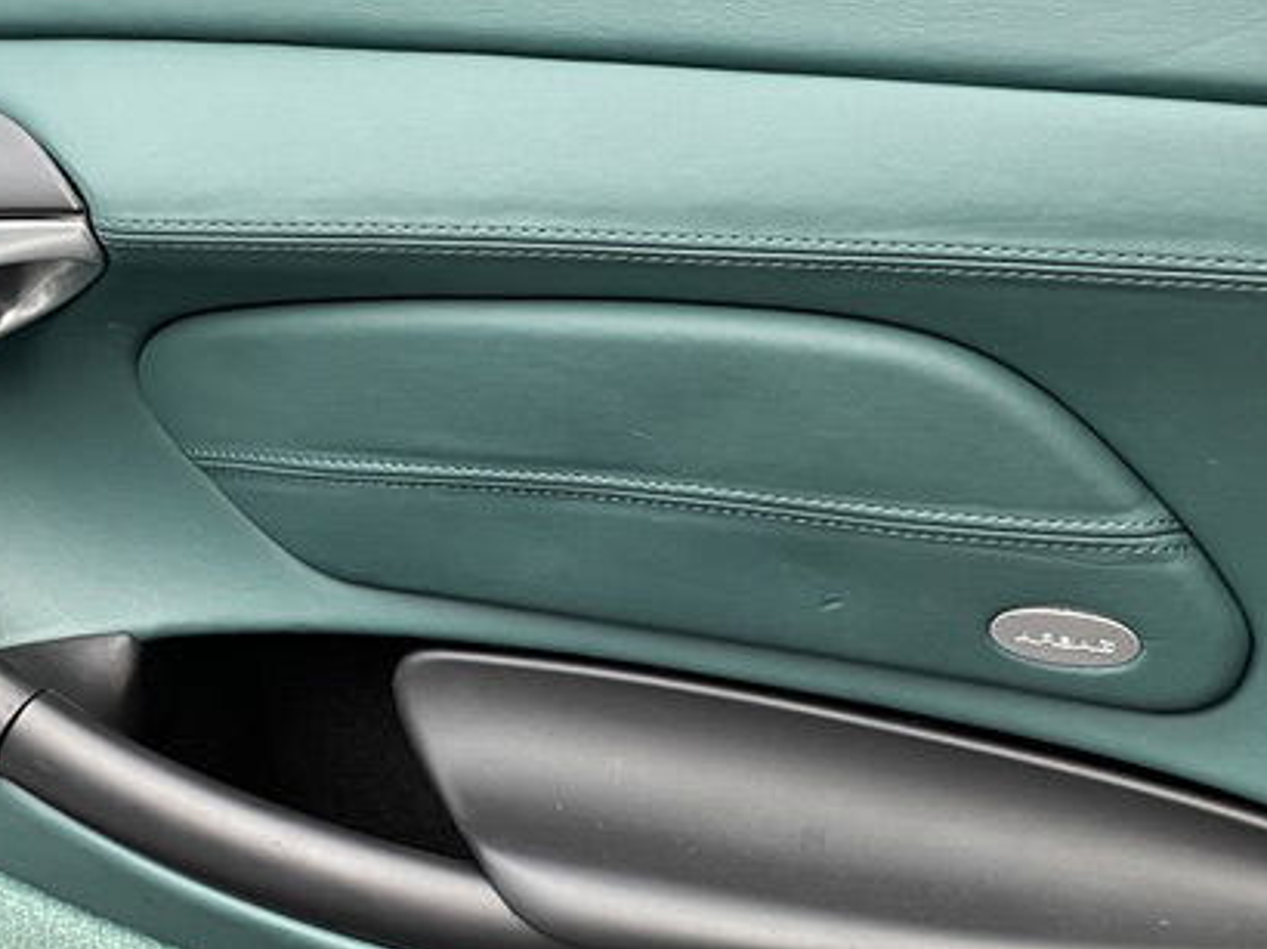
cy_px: 587
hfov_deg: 29.8
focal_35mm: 65
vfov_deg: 22.5
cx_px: 701
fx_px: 2378
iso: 200
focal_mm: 4.2
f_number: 1.6
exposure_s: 1/50
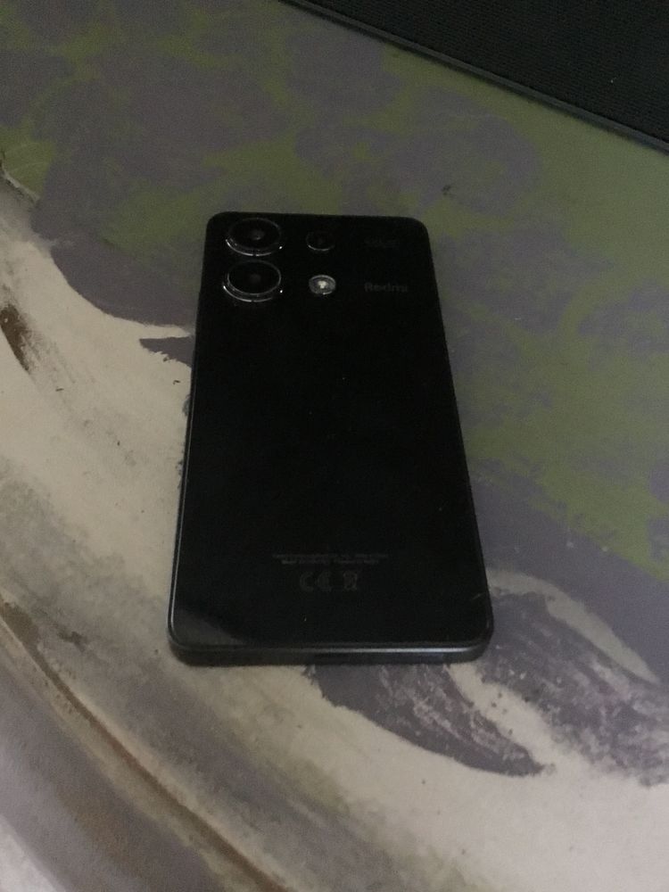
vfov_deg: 58.4
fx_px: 799
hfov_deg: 45.4
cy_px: 446
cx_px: 334
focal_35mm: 31
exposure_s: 1/17
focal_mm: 3.3
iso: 800
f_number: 2.4
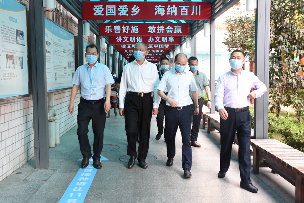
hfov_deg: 50.7
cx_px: 152
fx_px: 321
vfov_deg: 35.1
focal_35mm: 38
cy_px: 97
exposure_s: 1/125
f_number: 5.6
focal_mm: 24
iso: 320
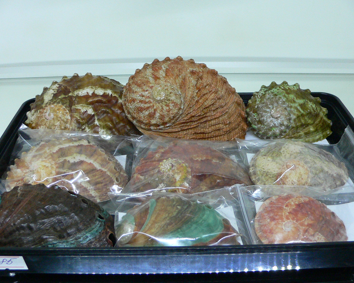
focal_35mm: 40
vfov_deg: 37.3
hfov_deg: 45.8
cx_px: 171
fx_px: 419
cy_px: 154
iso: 200
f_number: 2.8
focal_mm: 4.6
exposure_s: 1/40
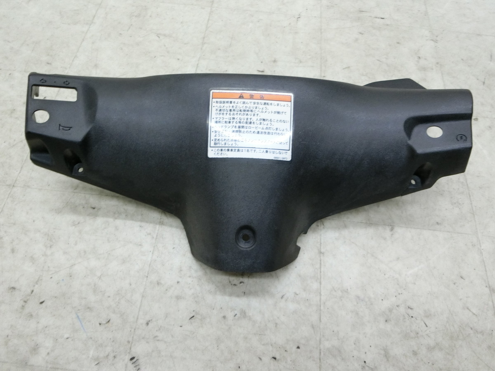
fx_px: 357
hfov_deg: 69.4
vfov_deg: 54.9
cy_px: 186
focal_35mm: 25
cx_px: 248
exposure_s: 1/80
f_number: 3.5
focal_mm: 4.5
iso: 400
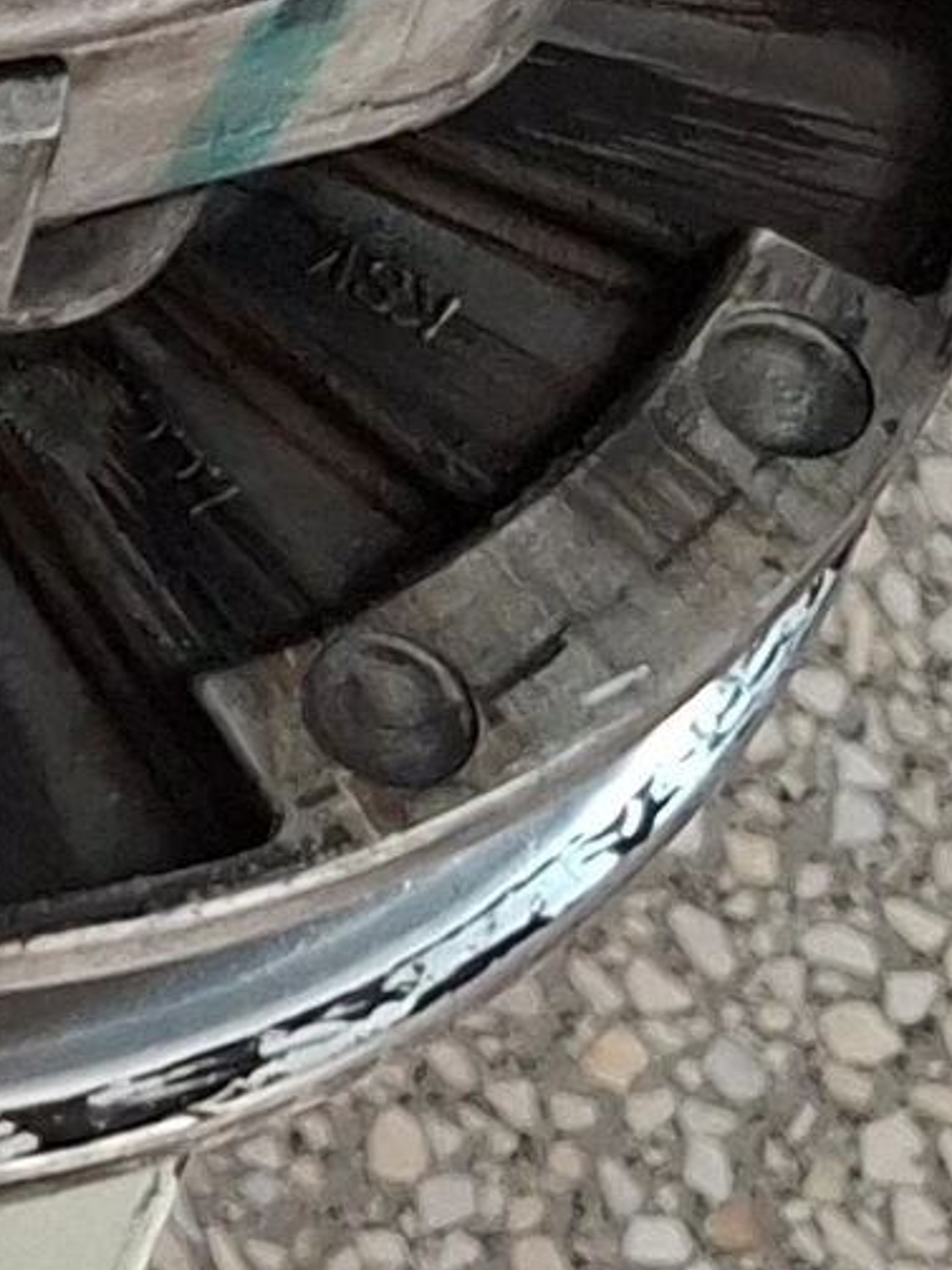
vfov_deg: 10.1
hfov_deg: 7.3
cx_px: -1843
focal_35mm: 183
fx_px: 6713
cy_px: -1106
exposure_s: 1/100
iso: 200
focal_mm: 5.54
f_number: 1.8
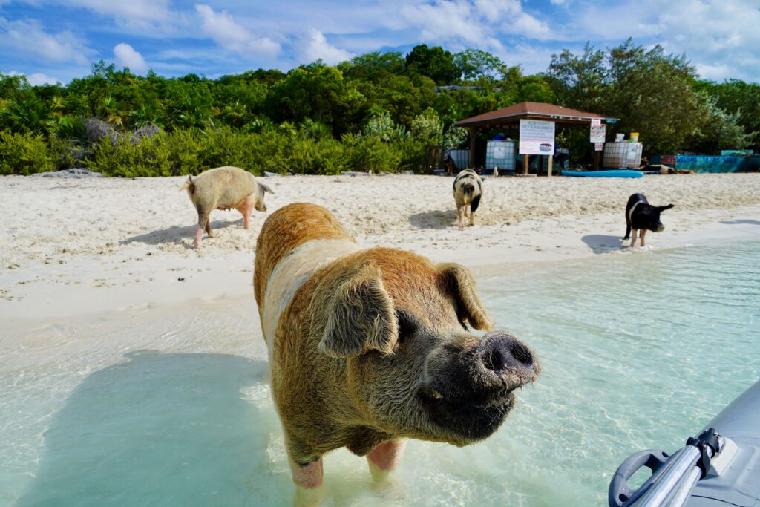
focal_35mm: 24
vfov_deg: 53.1
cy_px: 254
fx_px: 507
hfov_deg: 73.7
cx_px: 380
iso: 100
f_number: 10
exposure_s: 1/250
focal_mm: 24
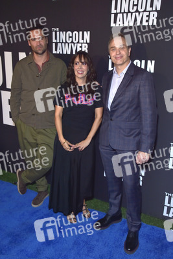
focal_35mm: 35
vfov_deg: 54.4
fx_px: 252
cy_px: 130
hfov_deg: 37.9
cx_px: 86
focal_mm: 35
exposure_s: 1/200
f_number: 6.3
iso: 800
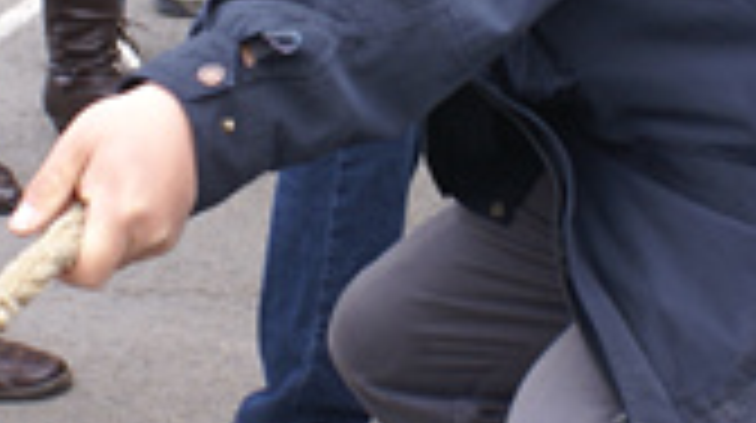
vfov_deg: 8.0
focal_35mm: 150
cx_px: 364
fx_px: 3003
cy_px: 7
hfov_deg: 14.3
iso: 100
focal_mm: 20
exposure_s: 1/60
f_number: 6.3
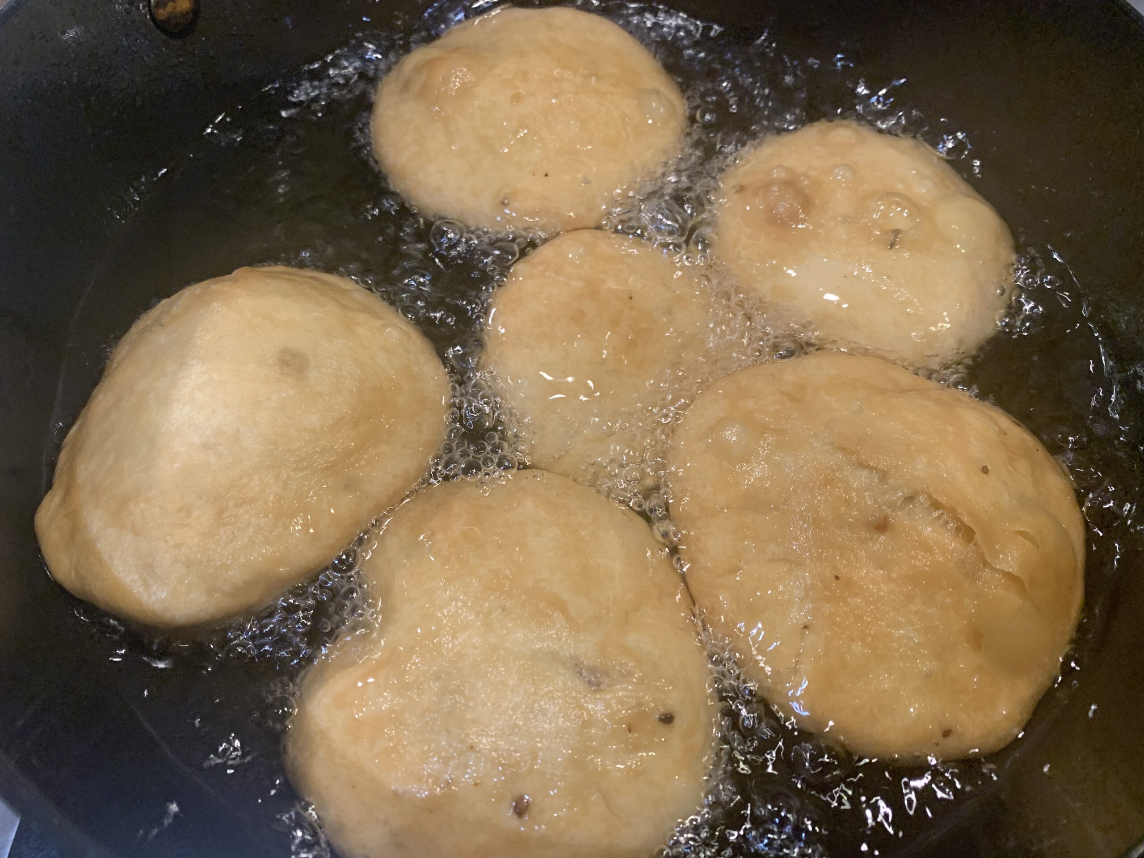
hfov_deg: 67.3
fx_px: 859
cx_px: 572
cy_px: 429
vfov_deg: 53.1
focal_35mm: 26
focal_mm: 4.25
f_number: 1.8
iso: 160
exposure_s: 1/50
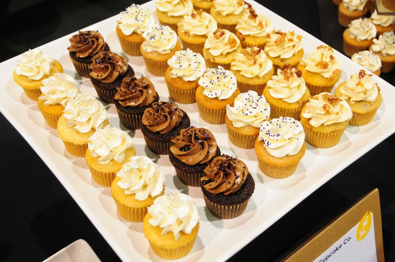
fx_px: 509
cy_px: 131
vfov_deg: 28.9
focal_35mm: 46
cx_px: 198
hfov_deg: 42.4
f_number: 5.6
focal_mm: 31
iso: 1600
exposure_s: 1/60
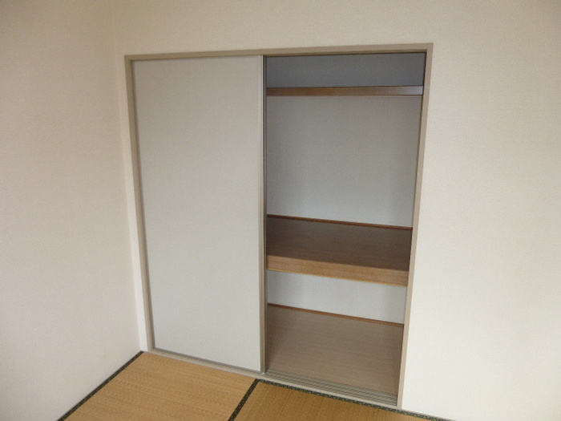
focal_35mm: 25
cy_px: 210
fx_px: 405
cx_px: 280
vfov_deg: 54.9
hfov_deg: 69.4
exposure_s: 1/60
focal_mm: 4.5
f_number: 3.1
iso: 100
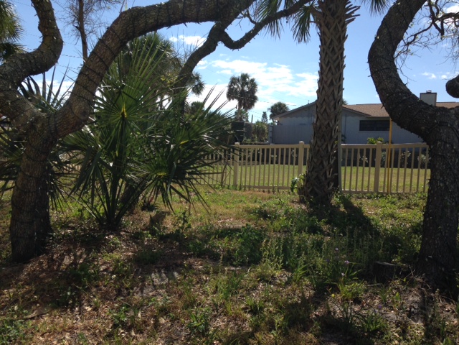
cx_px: 230
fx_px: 438
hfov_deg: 55.4
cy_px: 172
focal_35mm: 33
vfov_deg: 42.9
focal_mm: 4.12
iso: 50
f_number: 2.4
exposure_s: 1/1595
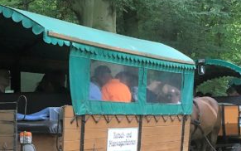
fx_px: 709
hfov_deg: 19.1
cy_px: 139
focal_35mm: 108
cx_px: 46
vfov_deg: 12.0
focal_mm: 4.15
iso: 25
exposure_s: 1/33
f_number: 2.2
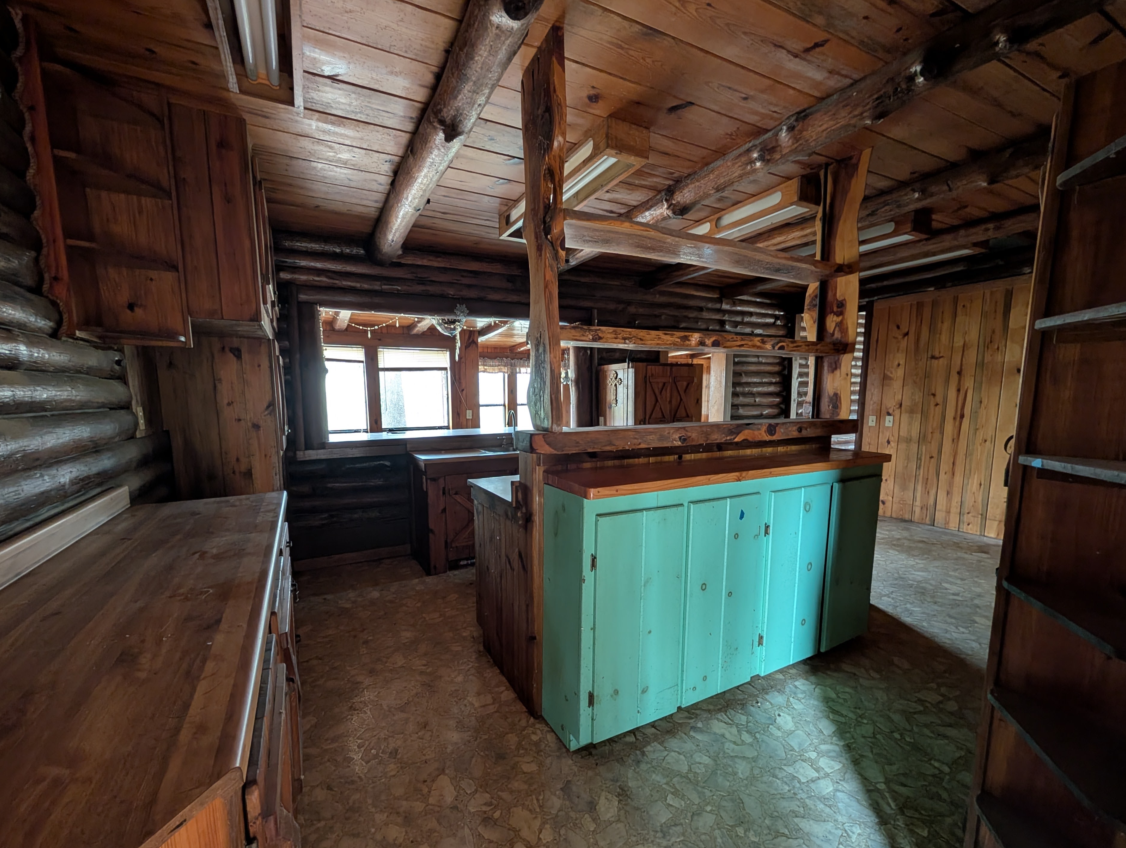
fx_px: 423
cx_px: 536
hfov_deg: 106.0
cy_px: 455
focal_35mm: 13
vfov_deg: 89.9
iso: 181
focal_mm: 2.02
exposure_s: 1/23.8
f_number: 1.7
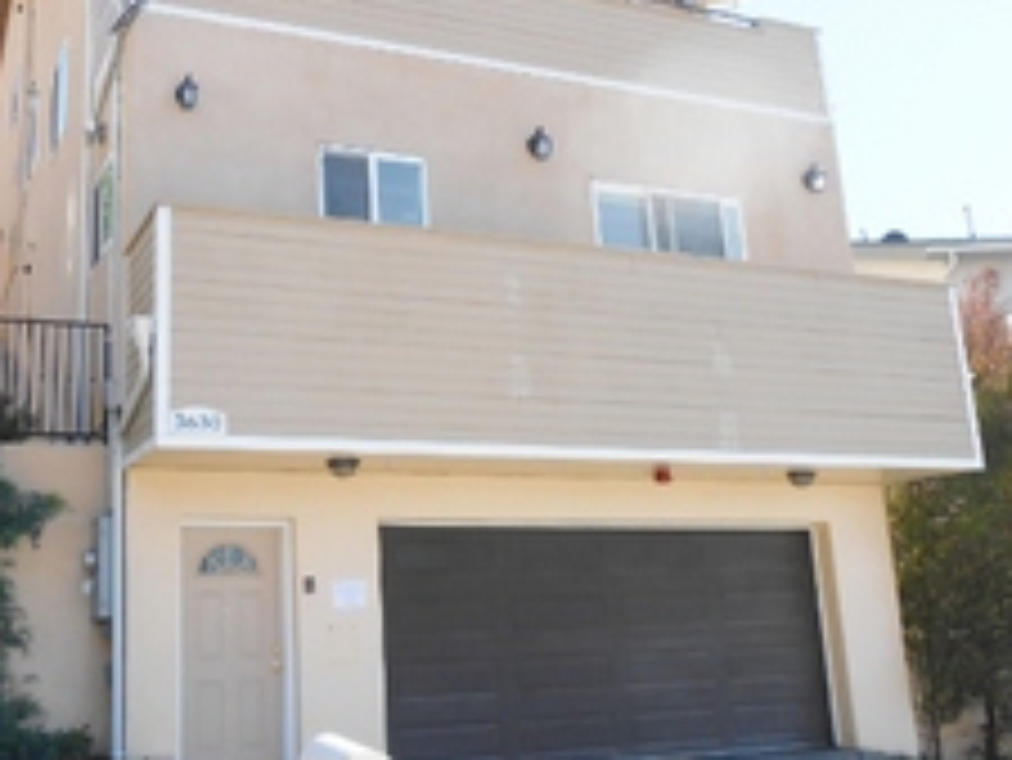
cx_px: 351
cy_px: 324
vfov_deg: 35.9
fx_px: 1170
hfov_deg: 46.2
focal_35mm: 40
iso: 80
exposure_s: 1/400
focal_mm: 4.6
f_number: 3.5
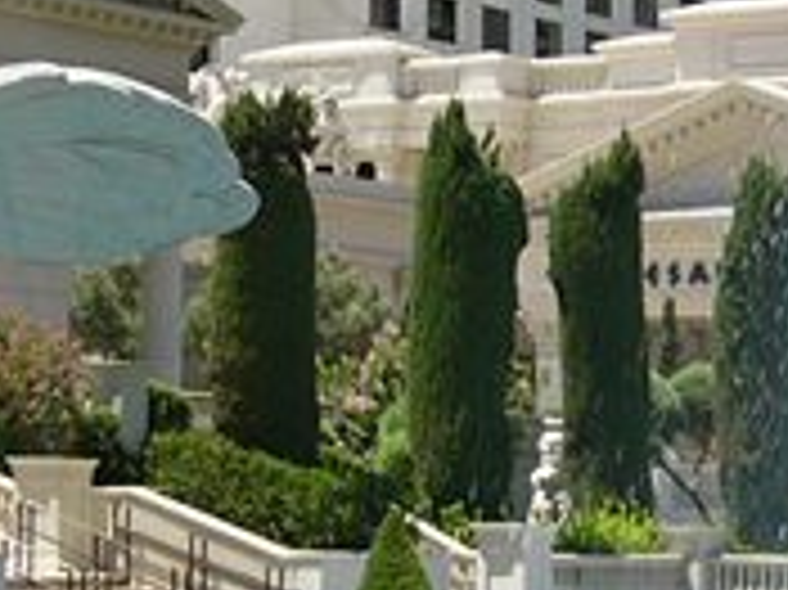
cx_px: 315
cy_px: 180
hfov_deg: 12.4
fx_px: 3640
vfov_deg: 9.3
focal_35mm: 160
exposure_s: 1/100
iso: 50
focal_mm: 5.8
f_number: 8
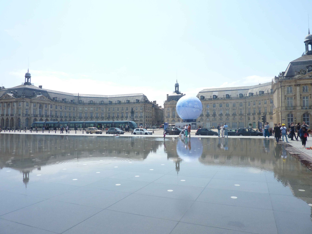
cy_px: 117
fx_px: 225
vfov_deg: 54.9
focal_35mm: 25
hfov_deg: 69.4
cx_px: 156
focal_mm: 4.1
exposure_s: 1/500
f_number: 4.5
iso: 80
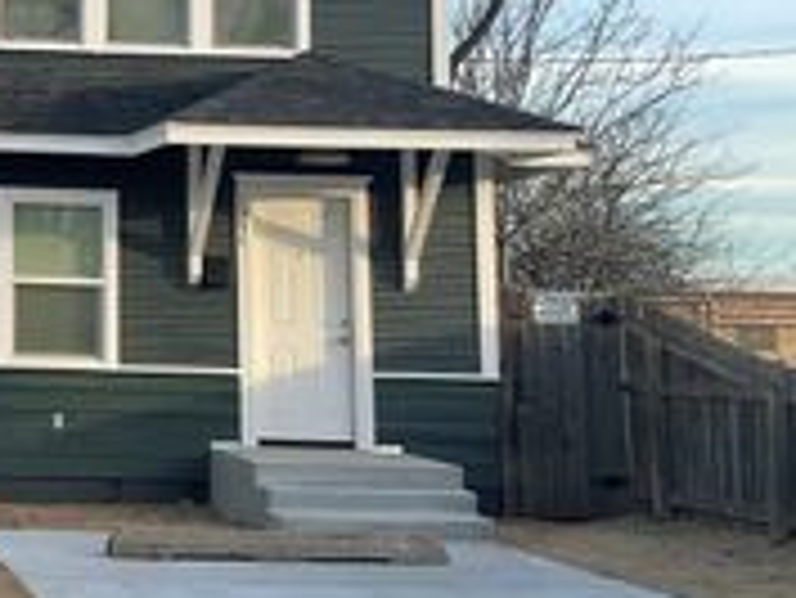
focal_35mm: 82
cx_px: -157
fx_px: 1887
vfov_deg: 17.8
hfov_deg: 22.0
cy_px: 83
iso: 16
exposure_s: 1/709
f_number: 1.8
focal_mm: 3
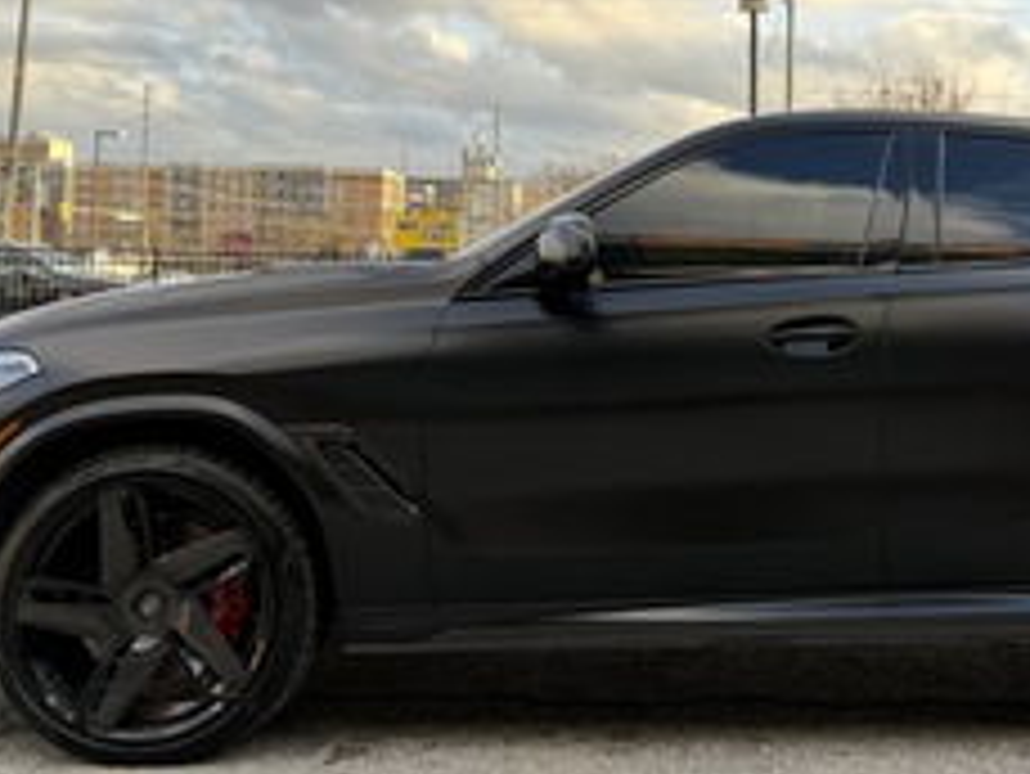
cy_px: 227
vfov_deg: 32.5
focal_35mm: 44
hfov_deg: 41.7
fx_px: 1310
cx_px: 765
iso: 100
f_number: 1.78
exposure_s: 1/478
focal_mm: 6.76
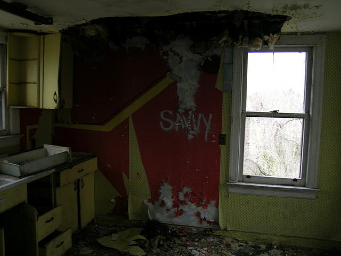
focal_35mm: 31
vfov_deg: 45.4
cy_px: 128
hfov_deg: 58.4
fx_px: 305
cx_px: 170
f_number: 3.3
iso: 50
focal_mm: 6.5
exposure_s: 1/58.6
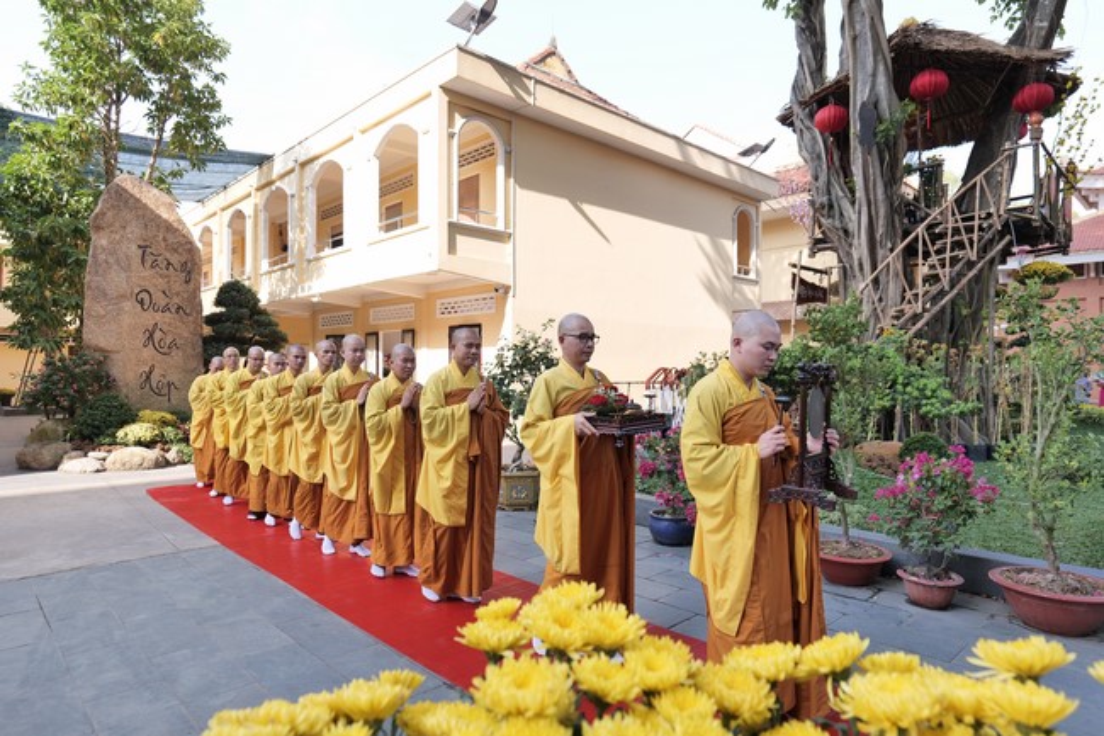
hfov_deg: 84.0
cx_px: 552
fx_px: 613
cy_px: 368
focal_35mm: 20
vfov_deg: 61.9
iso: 400
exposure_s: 1/500
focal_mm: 20
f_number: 4.5
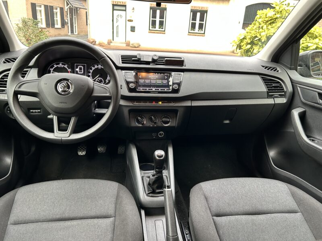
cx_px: 161
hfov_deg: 67.3
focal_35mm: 26
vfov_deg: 53.1
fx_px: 242
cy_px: 120
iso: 125
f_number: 1.5
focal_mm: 5.7
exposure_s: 1/100
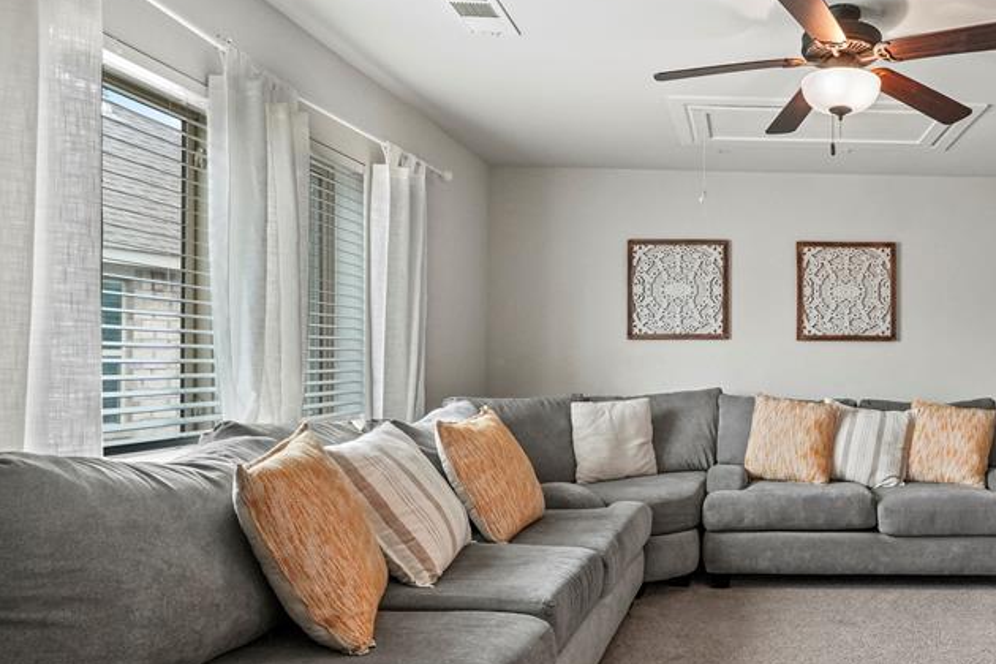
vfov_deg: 48.2
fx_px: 742
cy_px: 364
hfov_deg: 63.0
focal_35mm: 27
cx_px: 770
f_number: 7.1
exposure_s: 1/15
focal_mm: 11
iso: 1250
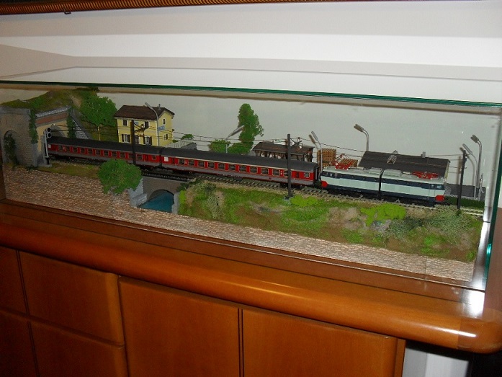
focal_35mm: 35
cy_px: 188
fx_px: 508
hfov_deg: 52.6
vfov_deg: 40.7
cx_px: 251
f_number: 3.2
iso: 200
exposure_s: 1/45
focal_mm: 6.3
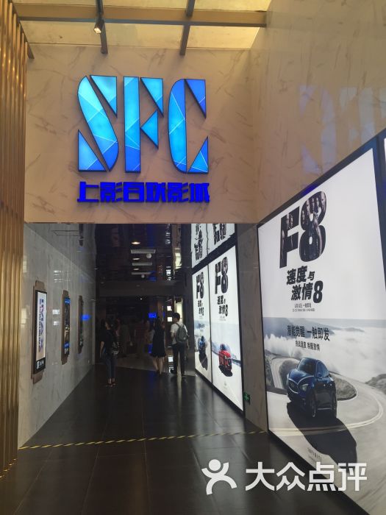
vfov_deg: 61.7
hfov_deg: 48.2
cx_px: 193
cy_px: 258
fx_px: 431
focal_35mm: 29
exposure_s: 1/100
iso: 32
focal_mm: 4.15
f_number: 2.2
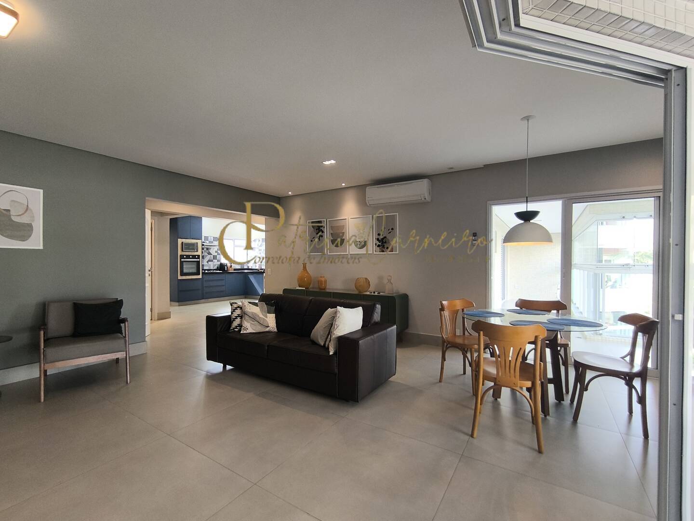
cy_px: 260
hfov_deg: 94.5
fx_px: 321
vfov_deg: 78.1
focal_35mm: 16
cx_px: 347
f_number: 2.2
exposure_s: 1/60
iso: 80
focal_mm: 1.65
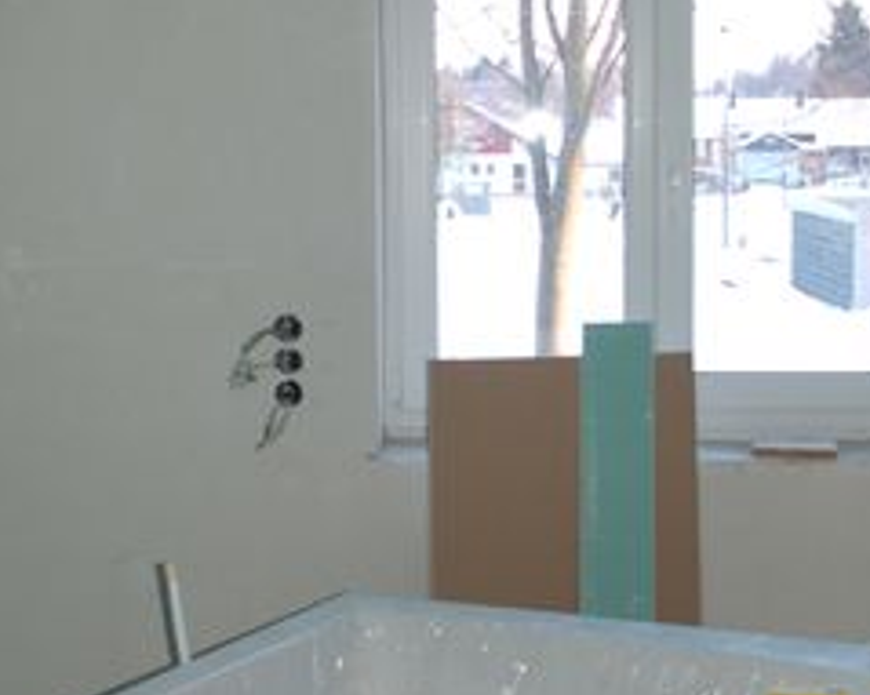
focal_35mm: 83
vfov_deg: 18.5
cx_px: 329
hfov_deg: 23.0
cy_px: 331
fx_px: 2136
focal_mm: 22
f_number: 4
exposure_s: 1/60
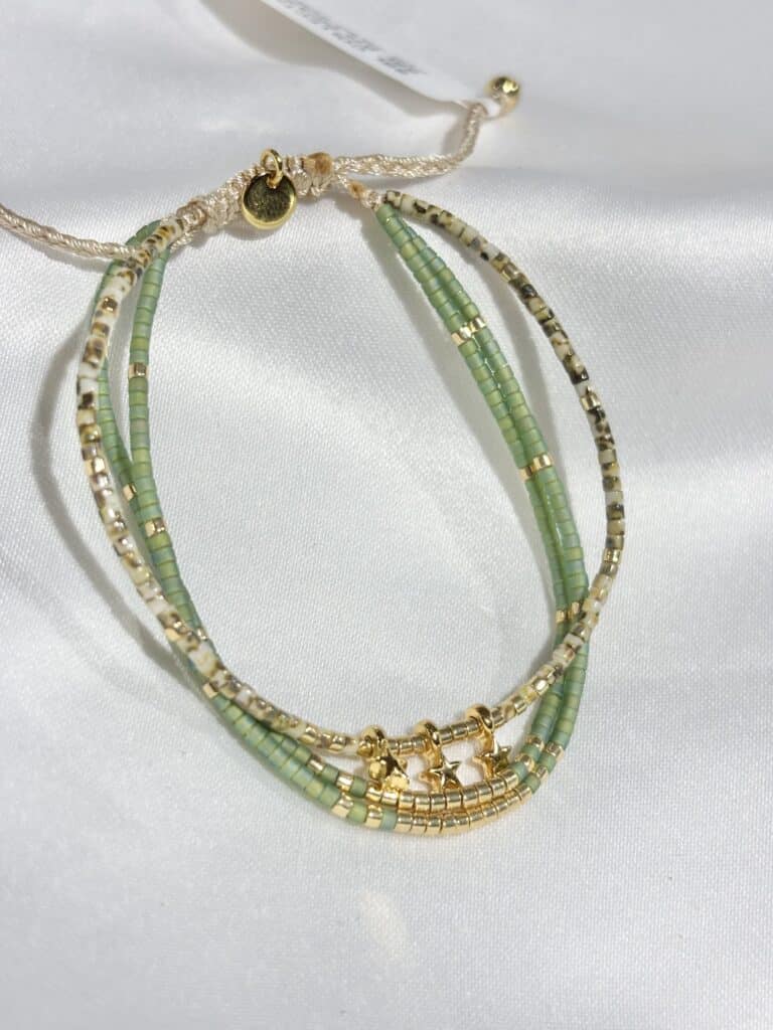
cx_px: 386
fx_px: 1548
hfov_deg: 28.0
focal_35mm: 52
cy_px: 515
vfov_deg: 36.8
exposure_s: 1/364
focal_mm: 5.96
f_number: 1.6
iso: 32
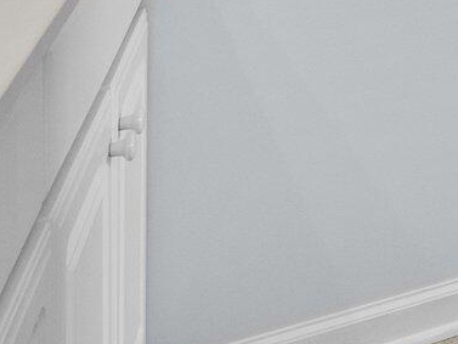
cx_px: 1064
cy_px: -326
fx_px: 1006
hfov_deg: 15.5
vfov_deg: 15.7
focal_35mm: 76
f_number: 4
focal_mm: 7
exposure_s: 1/30
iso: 400
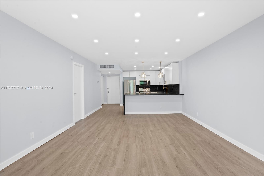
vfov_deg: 70.4
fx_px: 125
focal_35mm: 17
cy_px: 88
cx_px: 132
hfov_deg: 93.3
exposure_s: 1/30
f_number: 11
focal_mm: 17
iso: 3200
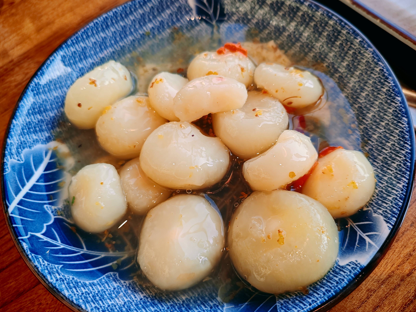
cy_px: 156
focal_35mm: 28
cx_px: 214
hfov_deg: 63.4
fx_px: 336
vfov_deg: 49.7
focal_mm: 6.14
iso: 178
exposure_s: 1/100
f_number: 1.8
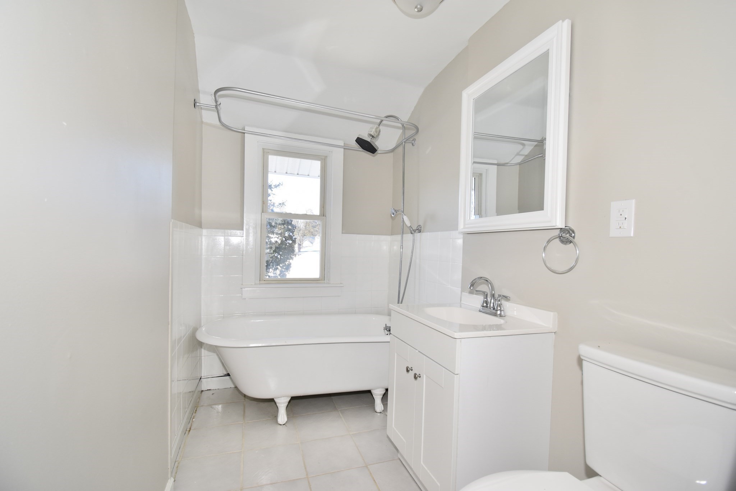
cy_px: 246
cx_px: 368
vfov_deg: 77.3
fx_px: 307
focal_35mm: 15
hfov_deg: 100.4
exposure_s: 1/125
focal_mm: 10
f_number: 5.6
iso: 400
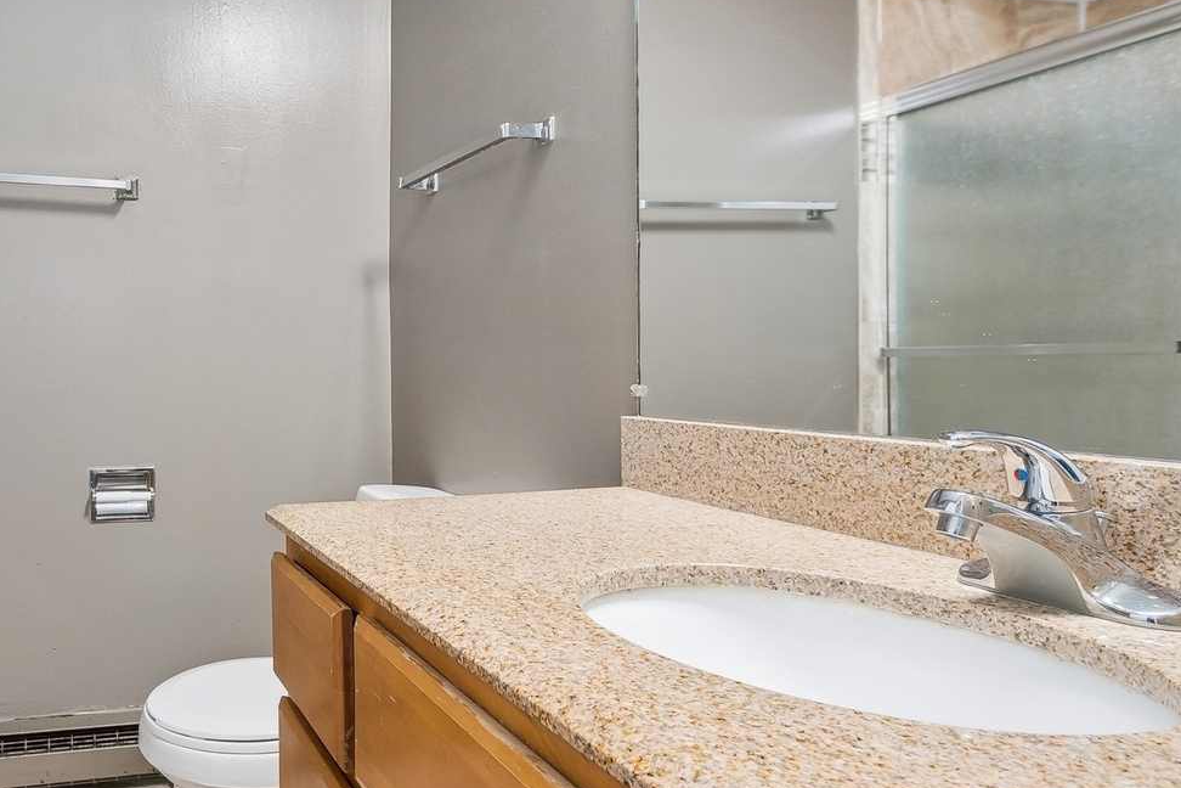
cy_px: 331
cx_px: 243
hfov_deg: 65.3
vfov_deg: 51.1
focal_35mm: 25
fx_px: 820
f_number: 6.3
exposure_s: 1/6
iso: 250
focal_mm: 10
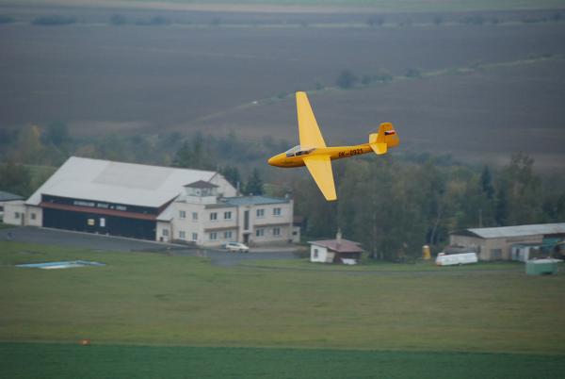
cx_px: 282
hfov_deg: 6.9
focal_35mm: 300
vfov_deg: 4.6
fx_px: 4715
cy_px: 190
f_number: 5.6
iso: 800
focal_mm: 200
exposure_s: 1/640
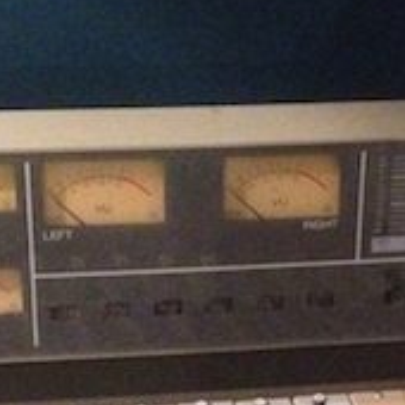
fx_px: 1933
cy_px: 612
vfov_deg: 11.5
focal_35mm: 146
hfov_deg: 11.9
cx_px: 314
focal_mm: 4.28
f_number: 2.4
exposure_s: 1/15
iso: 800
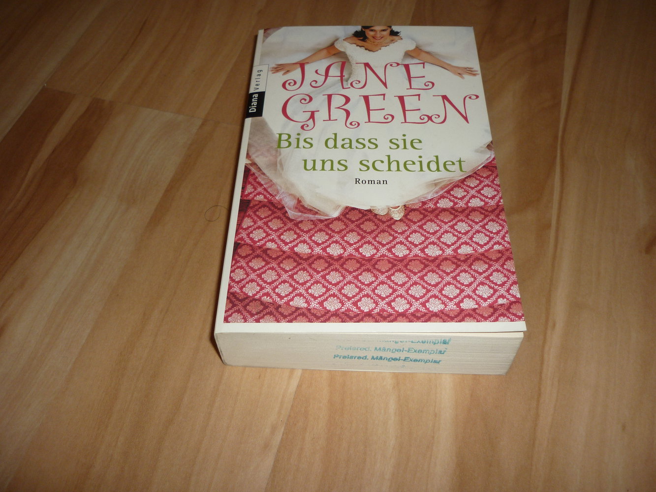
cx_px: 328
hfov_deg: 55.3
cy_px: 246
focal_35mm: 33
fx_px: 625
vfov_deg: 43.0
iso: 100
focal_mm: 5.5
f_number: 2.8
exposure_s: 1/30
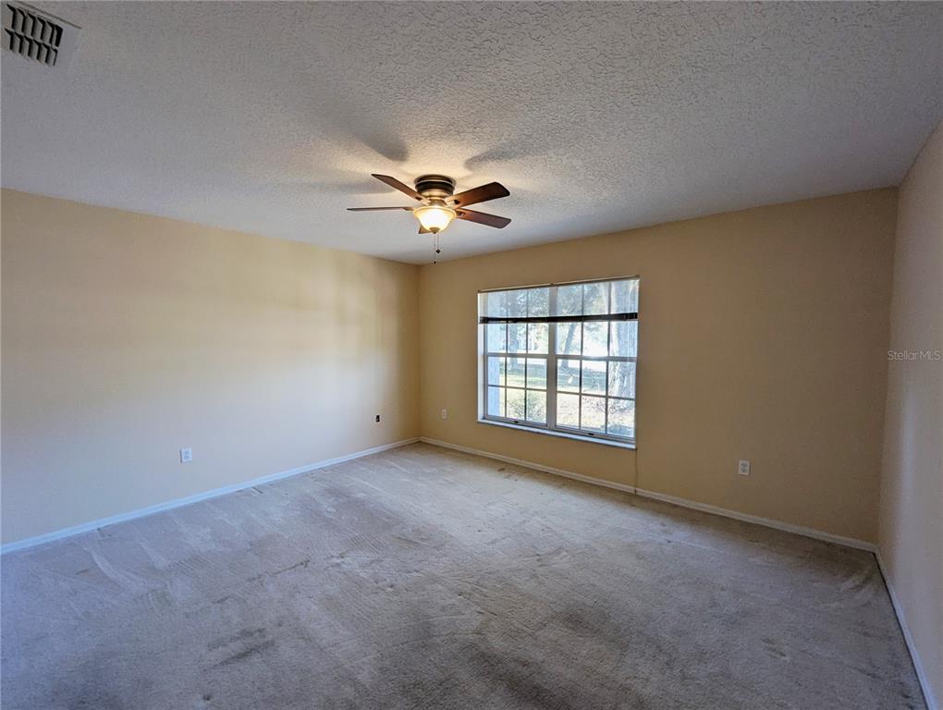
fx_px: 355
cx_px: 472
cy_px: 355
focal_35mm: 13
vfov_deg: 90.1
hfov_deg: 106.1
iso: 94
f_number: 2.2
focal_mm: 1.95
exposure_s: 1/120
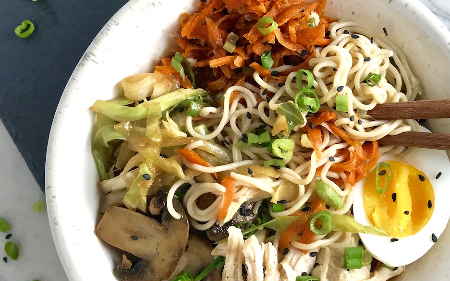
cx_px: 274
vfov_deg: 33.5
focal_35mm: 38
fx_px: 466
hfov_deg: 51.1
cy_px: 170
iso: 40
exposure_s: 1/120
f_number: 1.8
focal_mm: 3.99
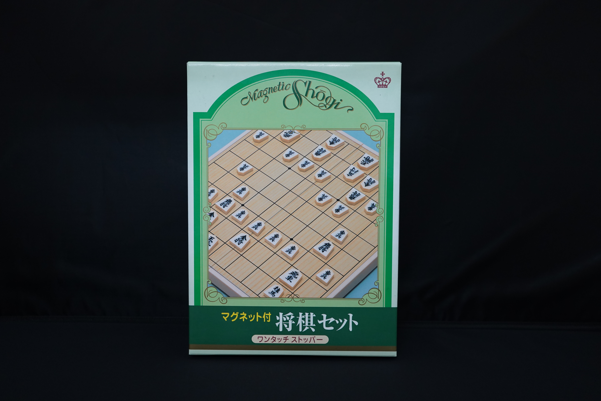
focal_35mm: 36
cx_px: 300
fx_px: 601
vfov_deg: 36.9
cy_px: 200
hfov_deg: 53.1
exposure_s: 1/160
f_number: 4
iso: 2000
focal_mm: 36
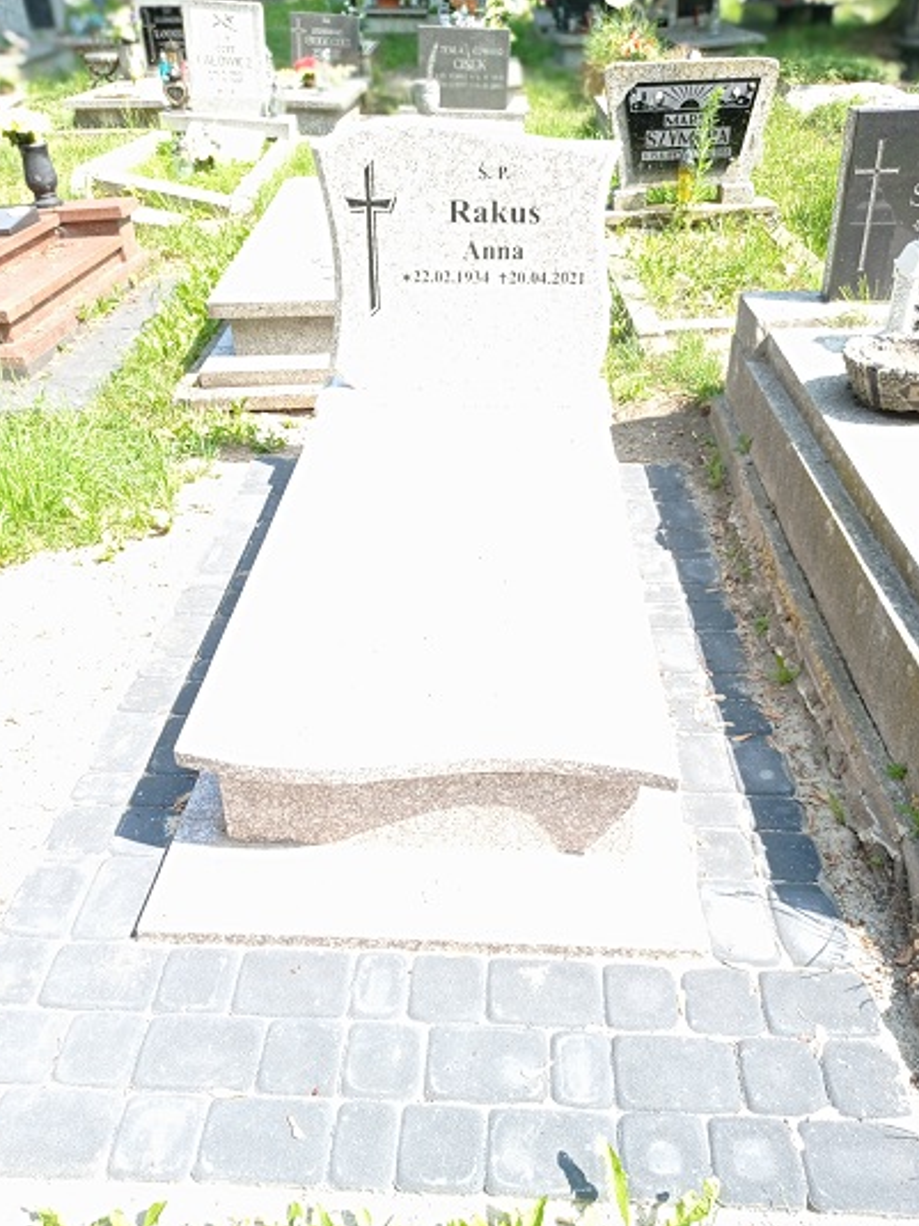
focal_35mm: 30
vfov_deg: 60.0
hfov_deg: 46.8
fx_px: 1062
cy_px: 613
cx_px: 458
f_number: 1.79
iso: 100
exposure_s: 1/527
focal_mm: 4.74
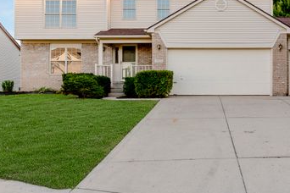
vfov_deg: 34.5
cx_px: 163
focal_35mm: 38
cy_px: 55
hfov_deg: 50.6
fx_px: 306
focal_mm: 26
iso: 320
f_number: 5.6
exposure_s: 1/640
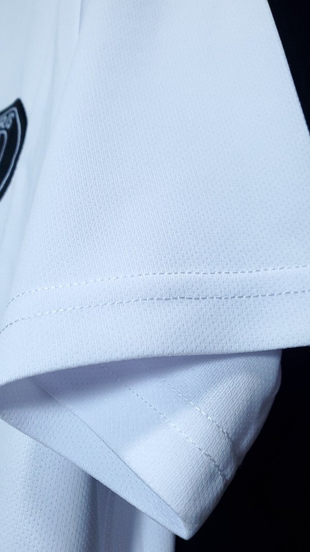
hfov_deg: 40.0
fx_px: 424
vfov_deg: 66.1
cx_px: 127
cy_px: 272
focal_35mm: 29
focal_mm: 4.3
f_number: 2.4
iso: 200
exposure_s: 1/15
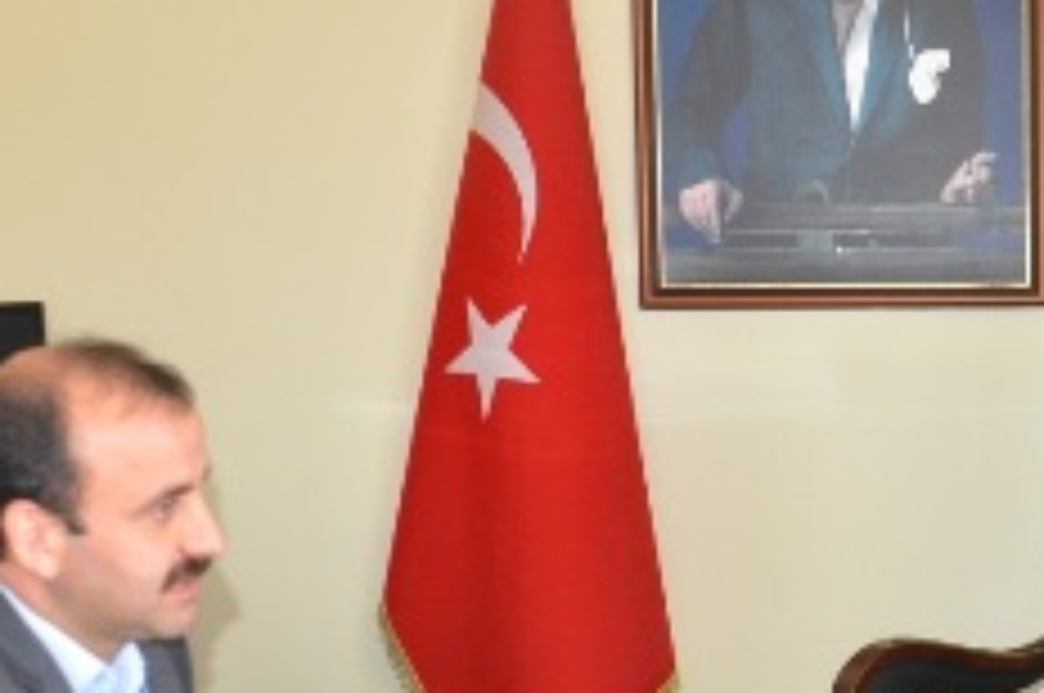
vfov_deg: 14.9
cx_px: 1022
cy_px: 668
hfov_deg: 21.8
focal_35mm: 90
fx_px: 2619
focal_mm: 21
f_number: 5
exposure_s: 1/60
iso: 800
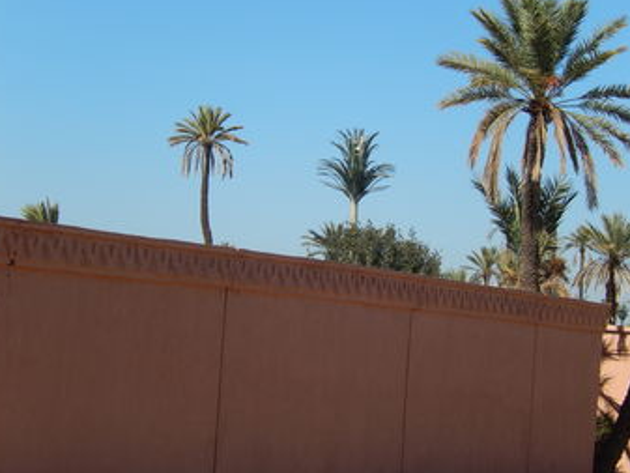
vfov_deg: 9.3
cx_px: 350
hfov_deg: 12.4
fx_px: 2895
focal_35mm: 159
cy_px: 230
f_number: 5.6
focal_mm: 24.1
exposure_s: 1/800
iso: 125
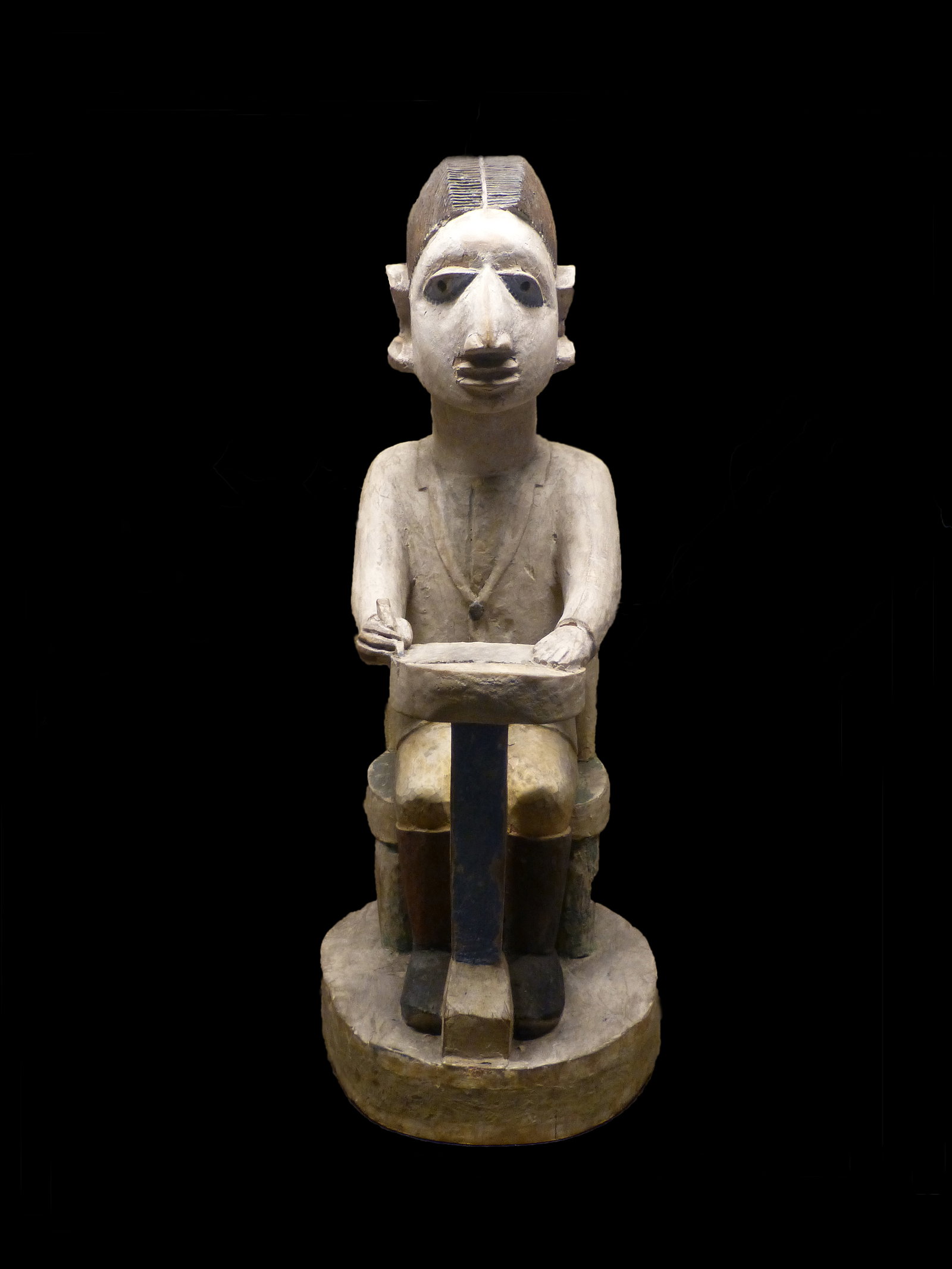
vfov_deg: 54.0
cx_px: 476
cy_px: 634
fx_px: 1247
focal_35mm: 34
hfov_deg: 41.8
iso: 400
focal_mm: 6.1
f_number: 3.7
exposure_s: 1/13
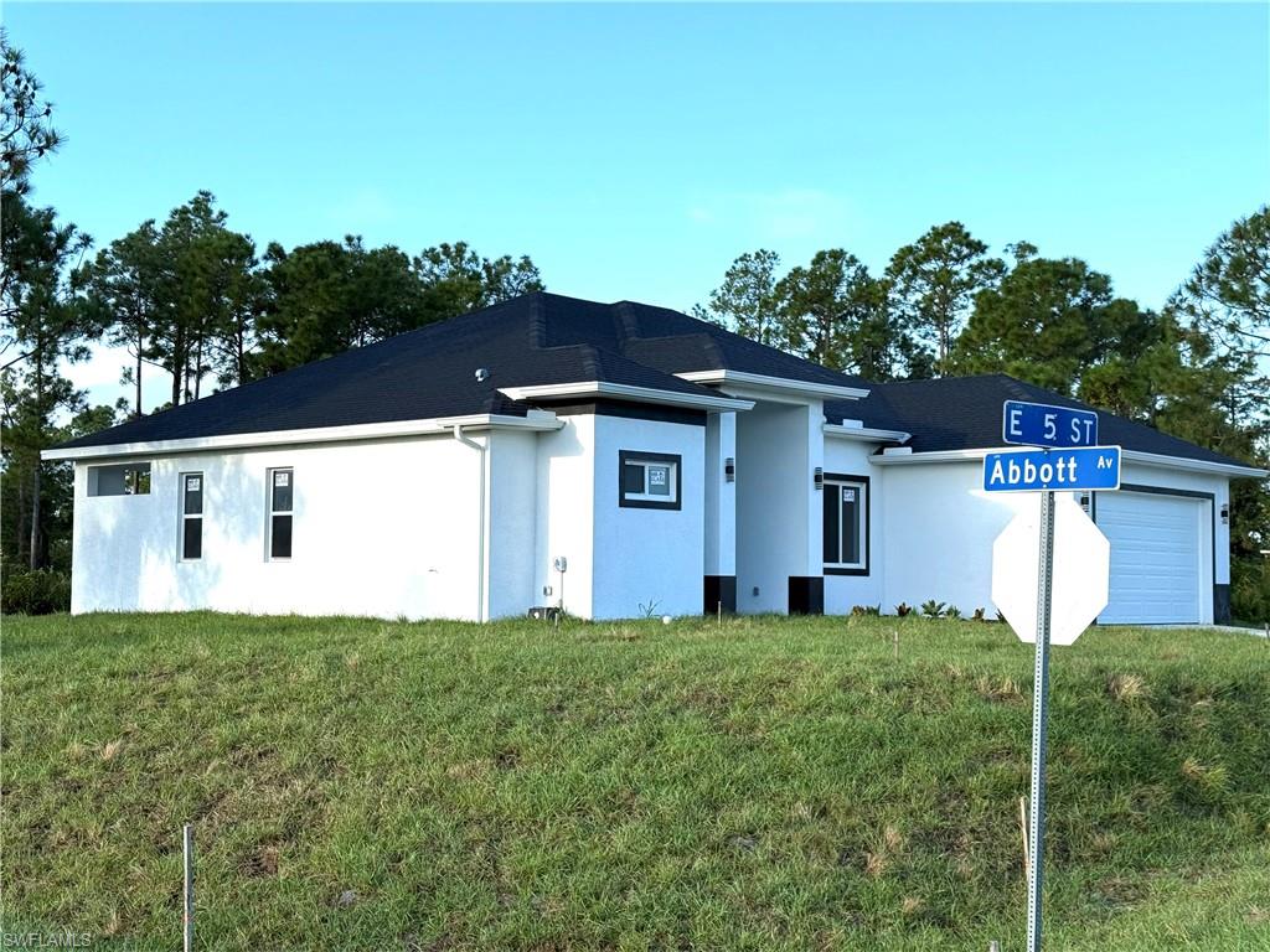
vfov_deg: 30.3
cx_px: 635
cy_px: 476
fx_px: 1761
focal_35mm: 48
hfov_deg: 39.7
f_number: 1.78
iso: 64
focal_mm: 6.76
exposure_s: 1/1931
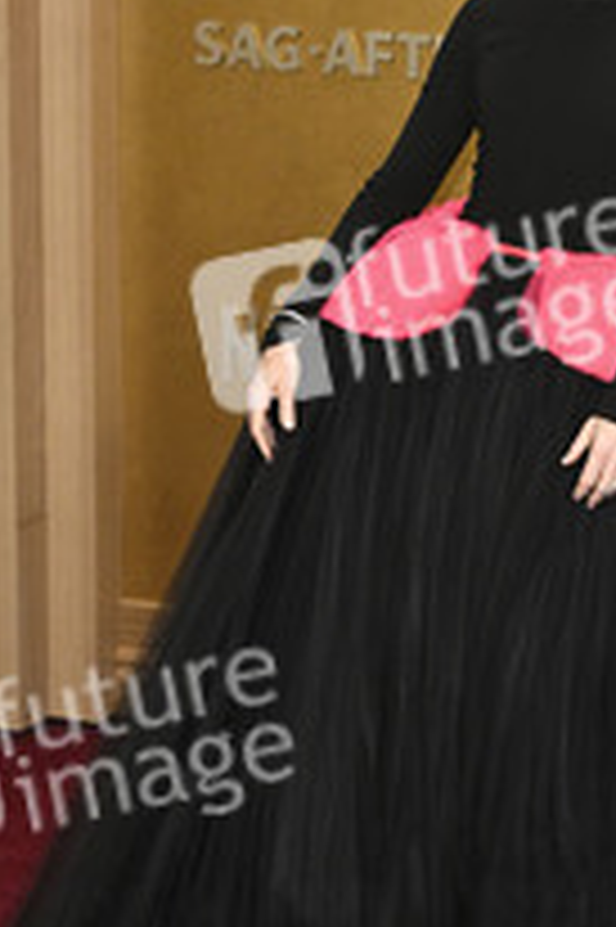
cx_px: 553
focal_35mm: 93
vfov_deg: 21.9
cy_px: 531
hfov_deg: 14.5
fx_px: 2391
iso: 2500
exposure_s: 1/320
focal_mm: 48
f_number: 5.6
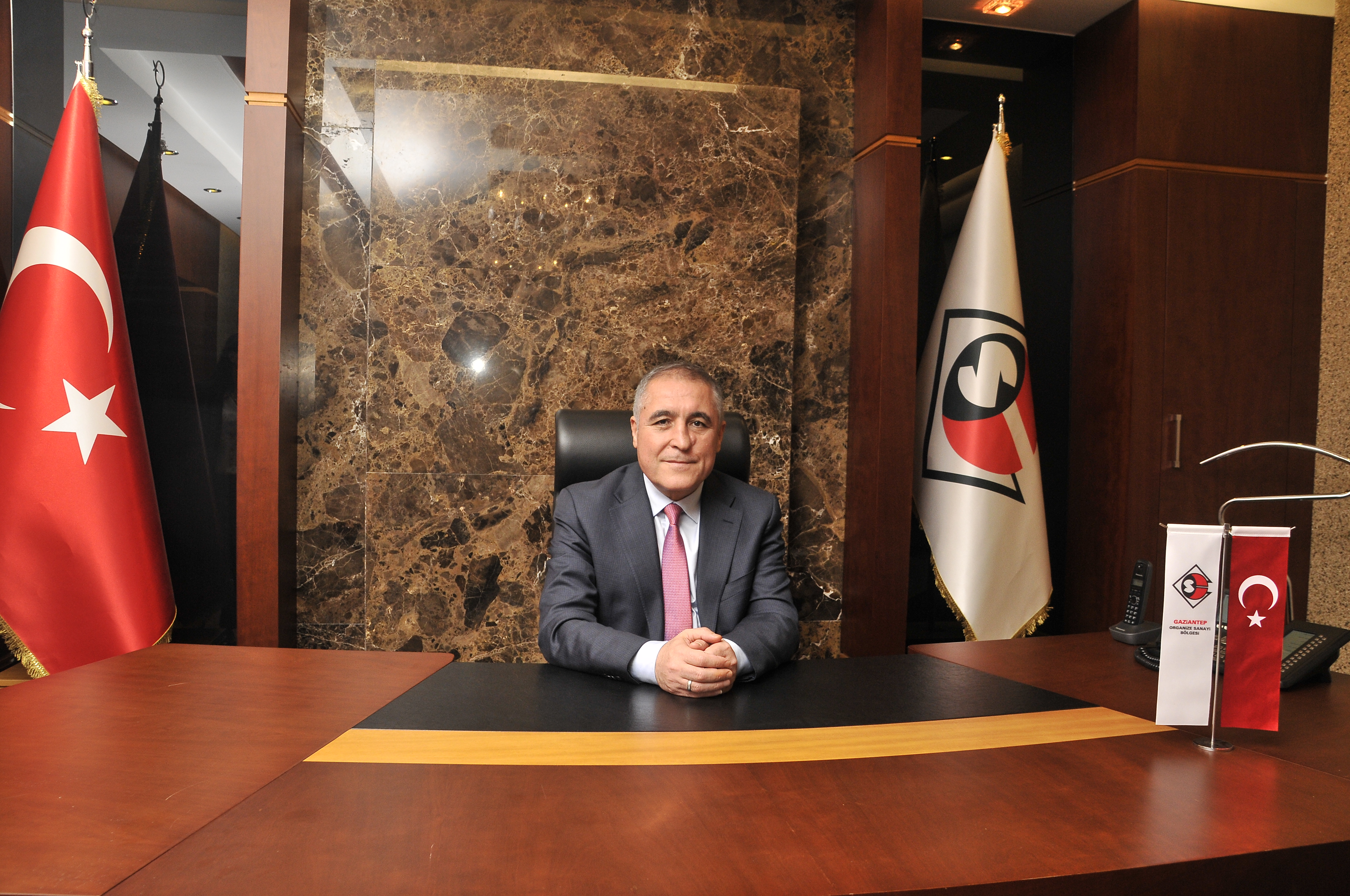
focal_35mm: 27
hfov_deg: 67.4
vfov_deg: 47.8
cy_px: 448
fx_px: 1011
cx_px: 675
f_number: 7.1
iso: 500
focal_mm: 18
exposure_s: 1/60
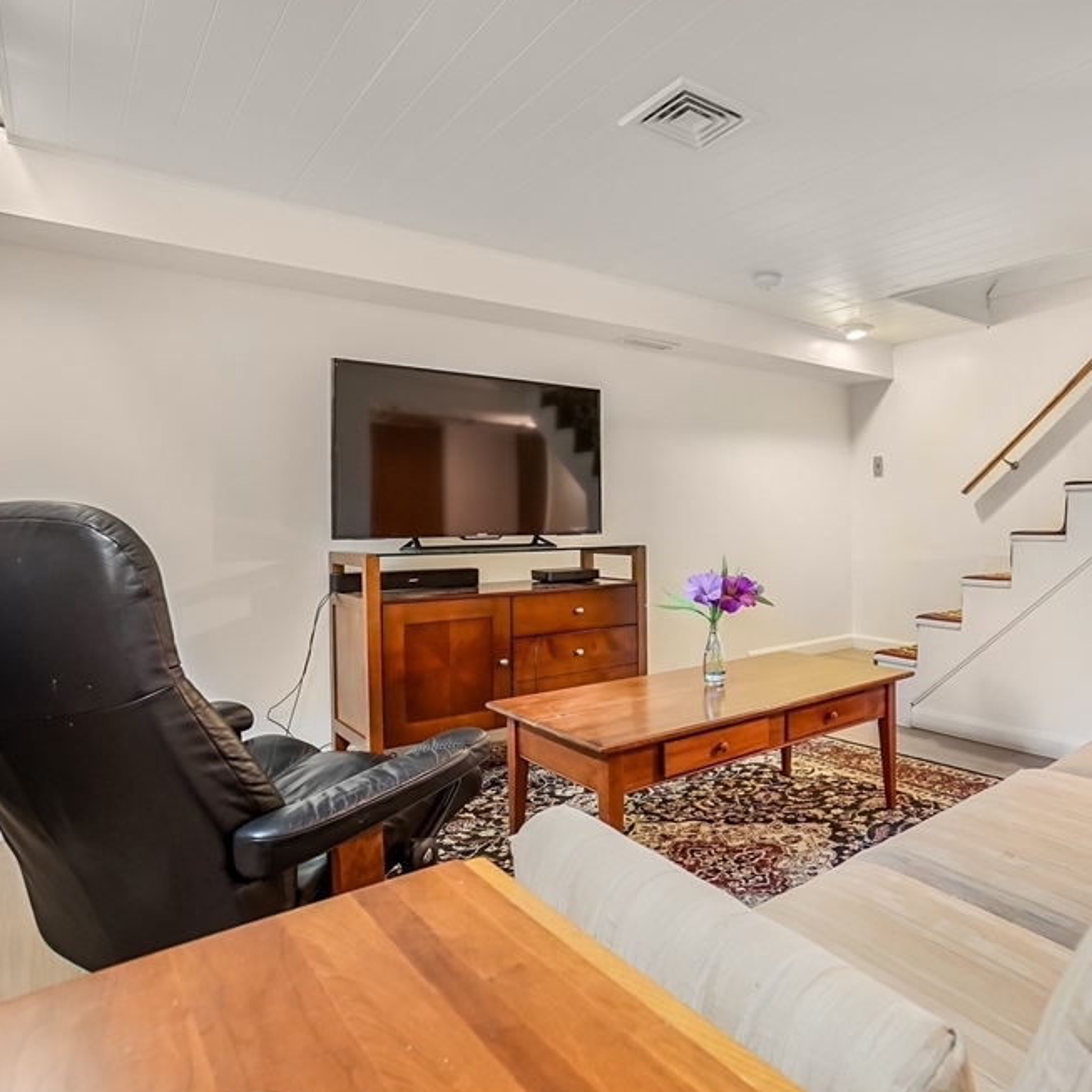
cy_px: 549
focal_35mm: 20
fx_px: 714
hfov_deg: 72.2
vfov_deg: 74.8
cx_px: 744
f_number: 4
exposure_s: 1/6
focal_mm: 10
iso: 500
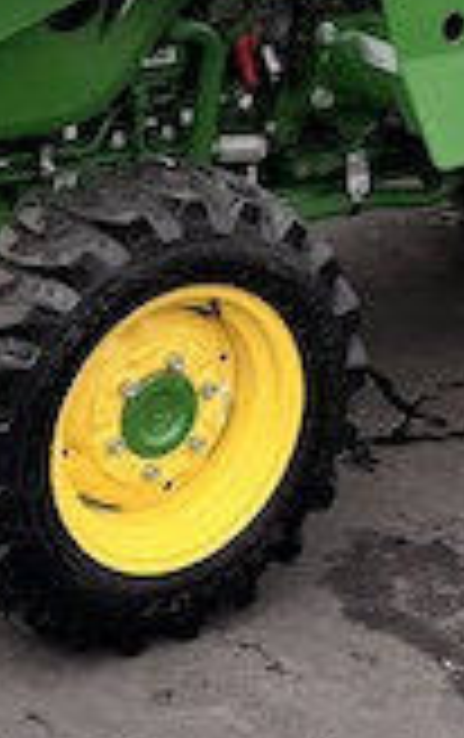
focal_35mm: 124
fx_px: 2500
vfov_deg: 16.4
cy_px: -45
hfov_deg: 10.6
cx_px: 158
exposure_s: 1/2445
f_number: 1.78
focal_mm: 6.76
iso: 80
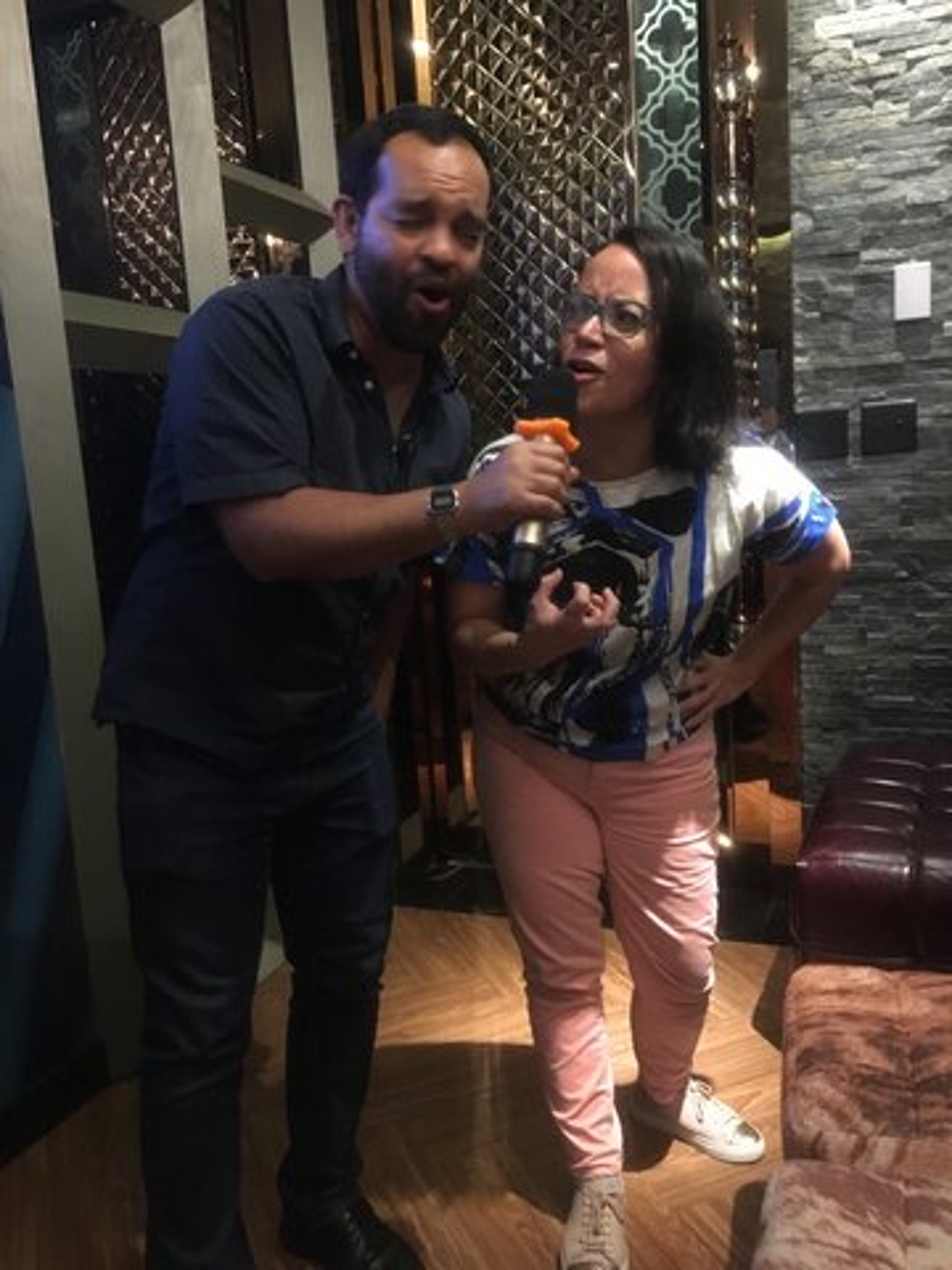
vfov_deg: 61.7
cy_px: 635
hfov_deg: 48.2
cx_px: 476
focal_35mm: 29
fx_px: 1063
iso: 320
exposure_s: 1/15
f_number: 2.2
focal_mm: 4.15
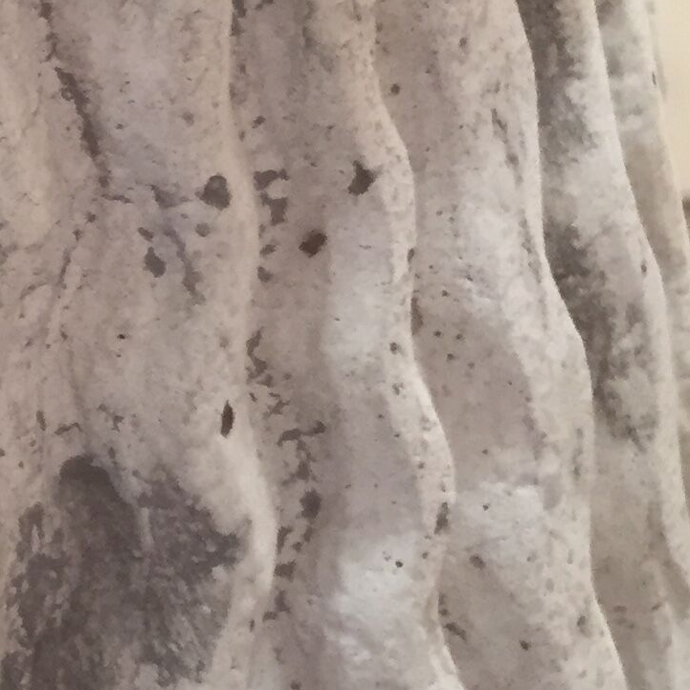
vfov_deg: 15.0
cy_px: 229
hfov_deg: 14.0
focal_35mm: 116
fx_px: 2616
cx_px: -361
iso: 125
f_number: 2.2
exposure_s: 1/33
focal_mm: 4.15
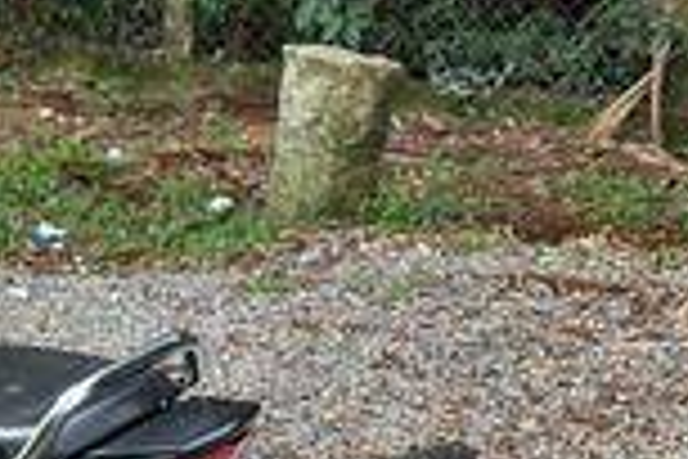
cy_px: 504
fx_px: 2943
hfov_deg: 13.0
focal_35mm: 154
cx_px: -135
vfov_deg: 8.8
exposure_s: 1/246
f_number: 1.78
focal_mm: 6.86
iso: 64
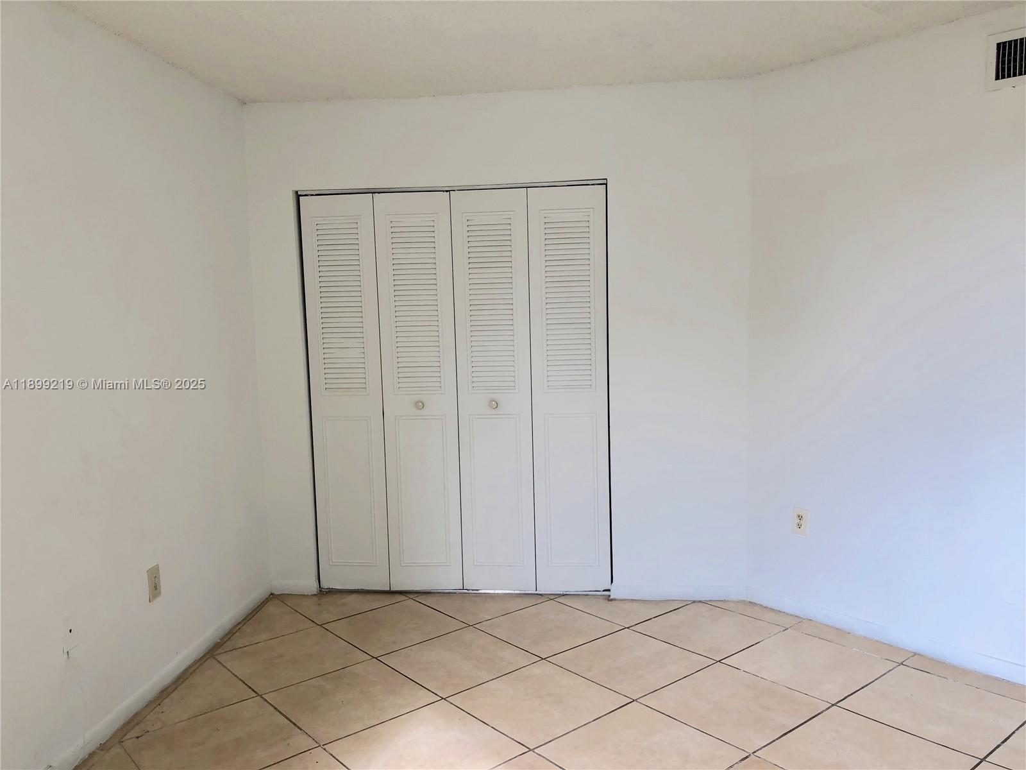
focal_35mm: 28
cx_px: 513
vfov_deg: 49.7
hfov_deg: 63.4
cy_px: 385
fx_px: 830
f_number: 1.8
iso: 20
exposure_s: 1/120
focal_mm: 4
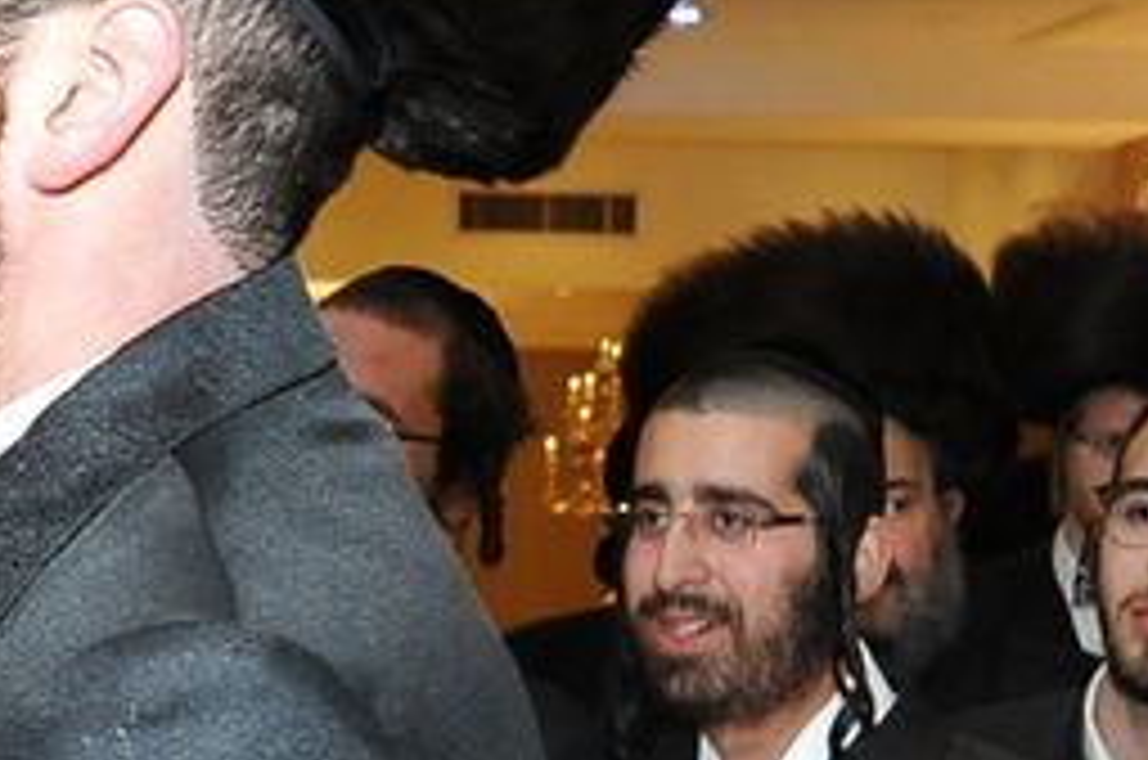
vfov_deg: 10.3
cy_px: 735
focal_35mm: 132
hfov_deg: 14.4
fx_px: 4201
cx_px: -621
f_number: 4.5
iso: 2000
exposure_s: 1/125
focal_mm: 24
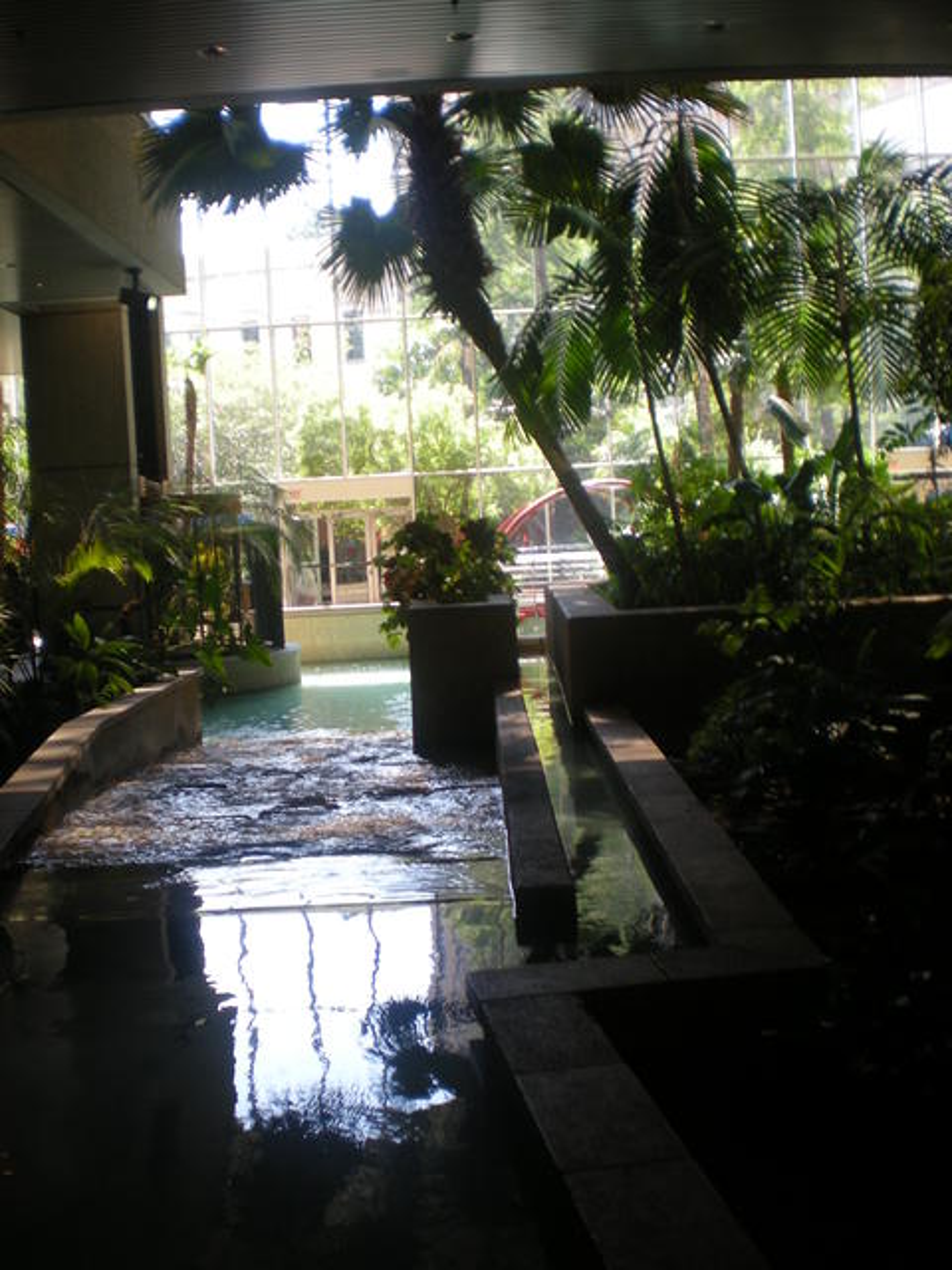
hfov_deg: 37.7
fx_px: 1393
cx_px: 476
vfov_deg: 49.0
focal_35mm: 38
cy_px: 635
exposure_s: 1/58
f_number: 3.1
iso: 64
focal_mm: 6.3
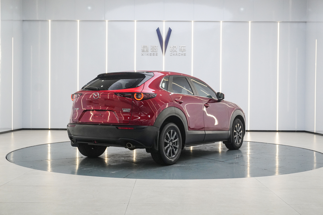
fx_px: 390
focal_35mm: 44
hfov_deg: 45.0
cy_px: 108
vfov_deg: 30.8
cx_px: 162
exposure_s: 1/80
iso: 1250
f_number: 6.3
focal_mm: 29
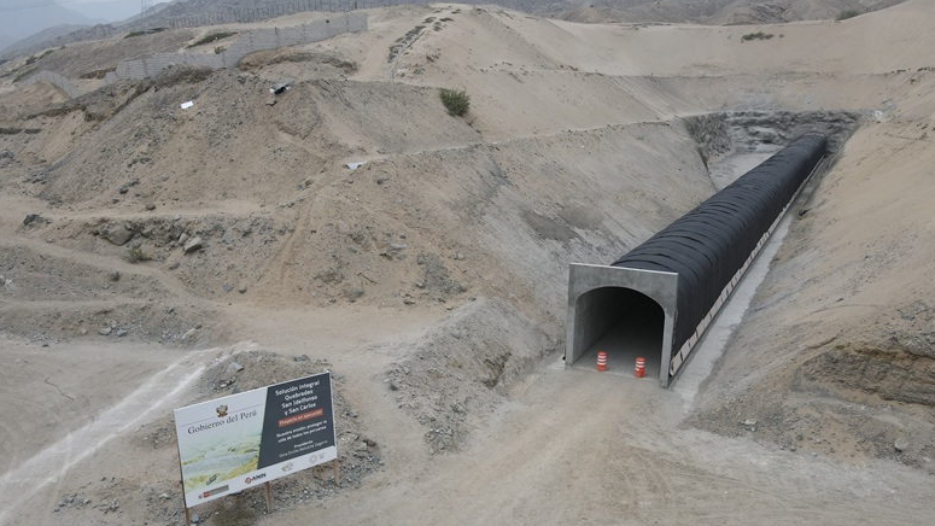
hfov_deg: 69.9
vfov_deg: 42.6
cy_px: 331
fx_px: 669
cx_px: 458
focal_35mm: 27
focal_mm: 4.5
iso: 110
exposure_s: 1/640
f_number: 2.8
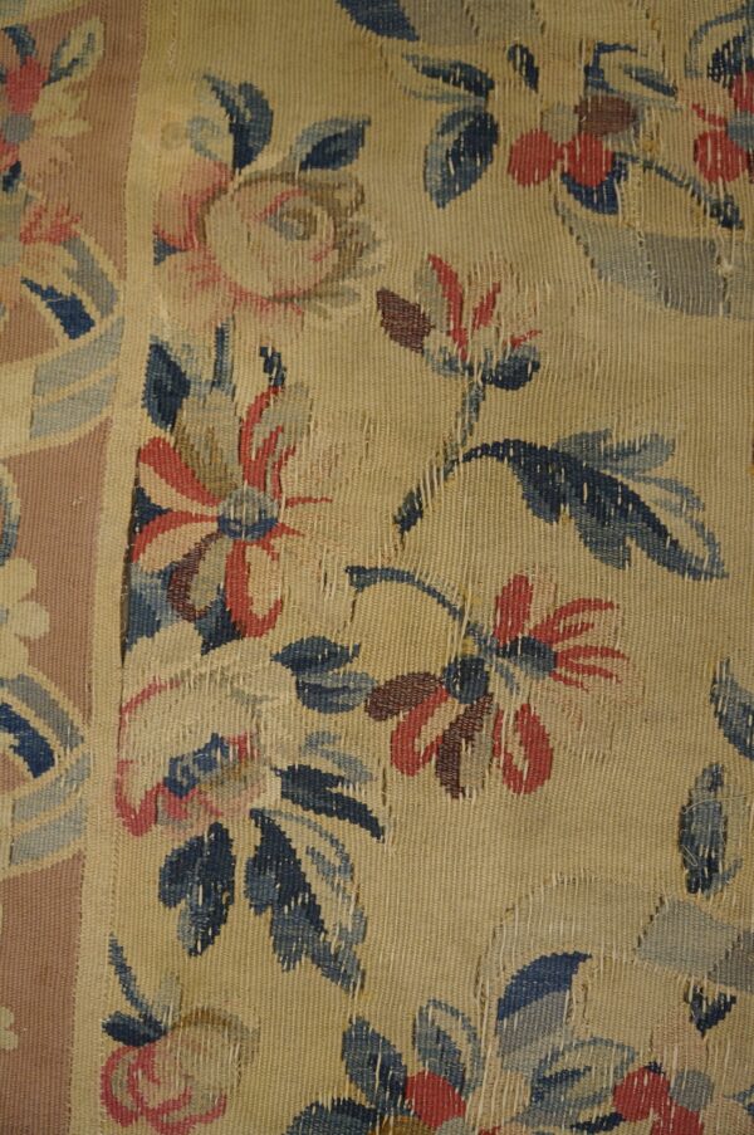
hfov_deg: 47.8
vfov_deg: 67.4
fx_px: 850
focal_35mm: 27
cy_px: 568
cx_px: 377
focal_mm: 18
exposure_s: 1/60
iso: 640
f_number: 4
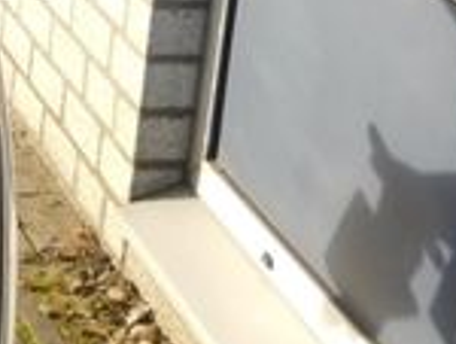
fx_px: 1689
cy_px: 79
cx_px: -426
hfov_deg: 13.4
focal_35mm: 128
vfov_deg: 11.6
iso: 125
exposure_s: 1/320
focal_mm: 5.3
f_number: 3.2
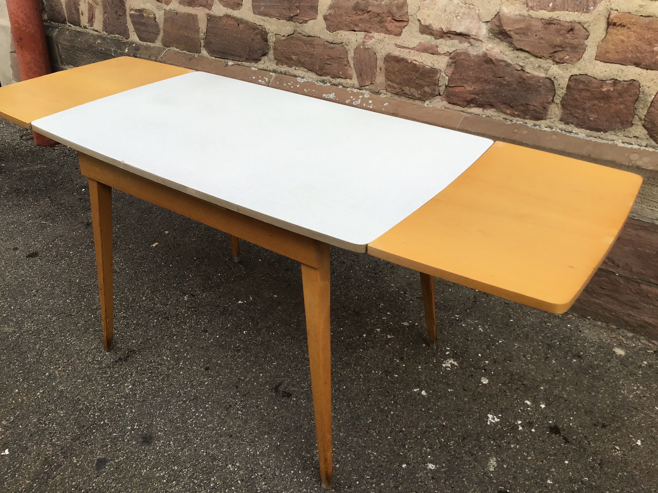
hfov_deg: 58.4
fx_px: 589
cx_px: 329
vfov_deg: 45.4
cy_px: 246
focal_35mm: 31
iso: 25
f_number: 2.4
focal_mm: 3.3
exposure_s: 1/304
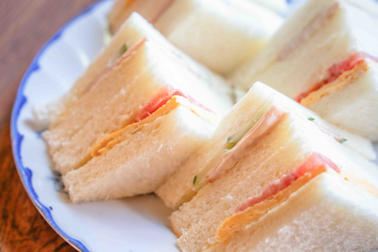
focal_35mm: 132
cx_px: 189
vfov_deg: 10.4
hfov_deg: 15.5
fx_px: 1386
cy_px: 126
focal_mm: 132
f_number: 5.6
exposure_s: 1/50
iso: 640
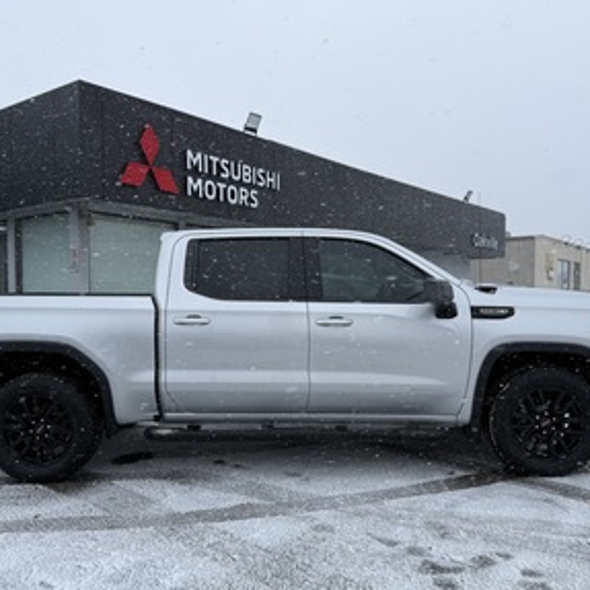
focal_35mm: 31
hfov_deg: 52.5
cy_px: 322
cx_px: 290
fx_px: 598
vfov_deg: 52.5
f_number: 1.78
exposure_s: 1/1139
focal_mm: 6.76
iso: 80
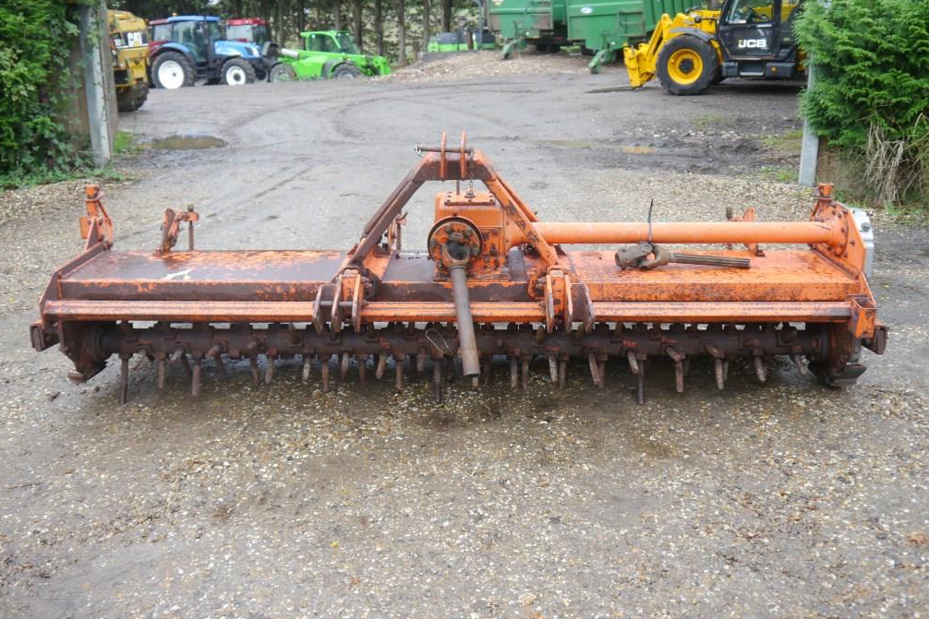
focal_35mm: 36
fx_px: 929
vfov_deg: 36.8
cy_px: 273
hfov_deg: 53.1
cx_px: 464
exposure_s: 1/60
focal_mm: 17
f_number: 3.9
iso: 250
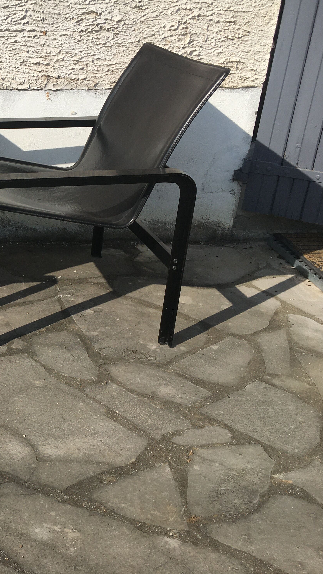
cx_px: -54
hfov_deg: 25.2
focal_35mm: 43
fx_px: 655
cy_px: 292
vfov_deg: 47.4
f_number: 2.2
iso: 25
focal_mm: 4.15
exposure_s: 1/2481
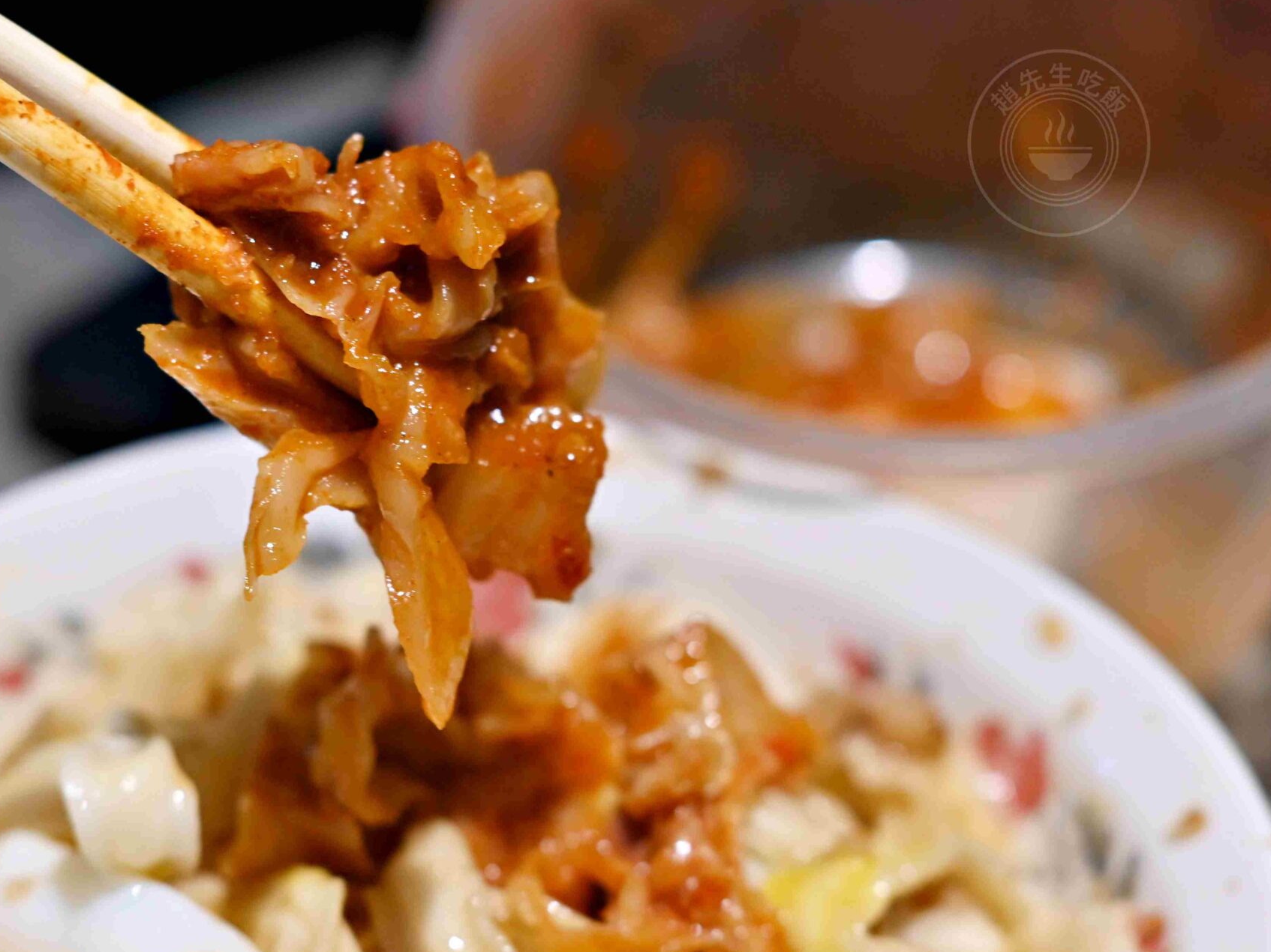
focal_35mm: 109
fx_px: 4002
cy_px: 542
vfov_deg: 13.6
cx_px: 508
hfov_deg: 18.0
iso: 400
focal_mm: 50
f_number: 2.8
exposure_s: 1/200
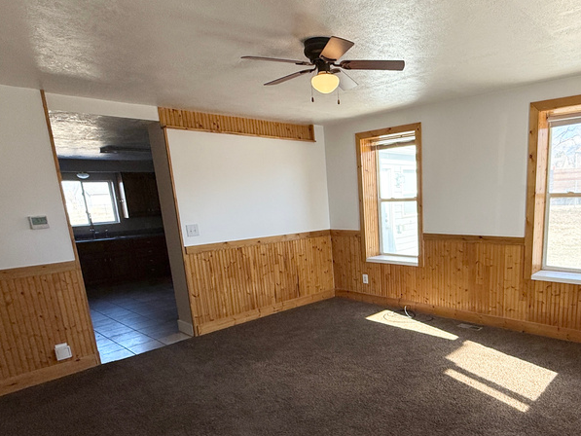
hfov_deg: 69.4
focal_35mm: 24
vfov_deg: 55.9
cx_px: 390
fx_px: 403
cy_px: 282
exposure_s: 1/319
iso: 50
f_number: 2.2
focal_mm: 2.22
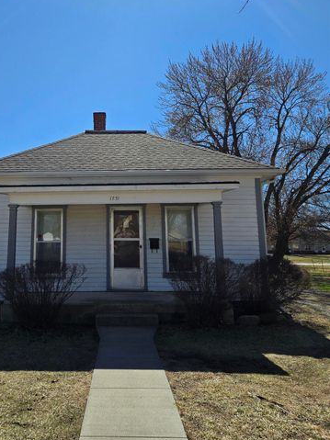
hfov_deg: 43.3
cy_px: 177
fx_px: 407
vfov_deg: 56.4
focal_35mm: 32
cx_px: 101
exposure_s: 1/2391
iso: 25
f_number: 1.8
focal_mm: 5.4
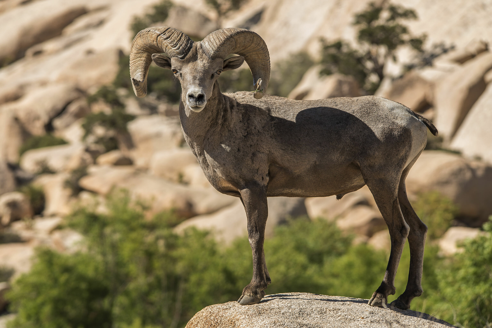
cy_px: 164
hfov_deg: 9.4
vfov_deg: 6.2
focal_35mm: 220
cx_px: 246
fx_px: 3006
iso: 125
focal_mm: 220
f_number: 8
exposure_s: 1/250
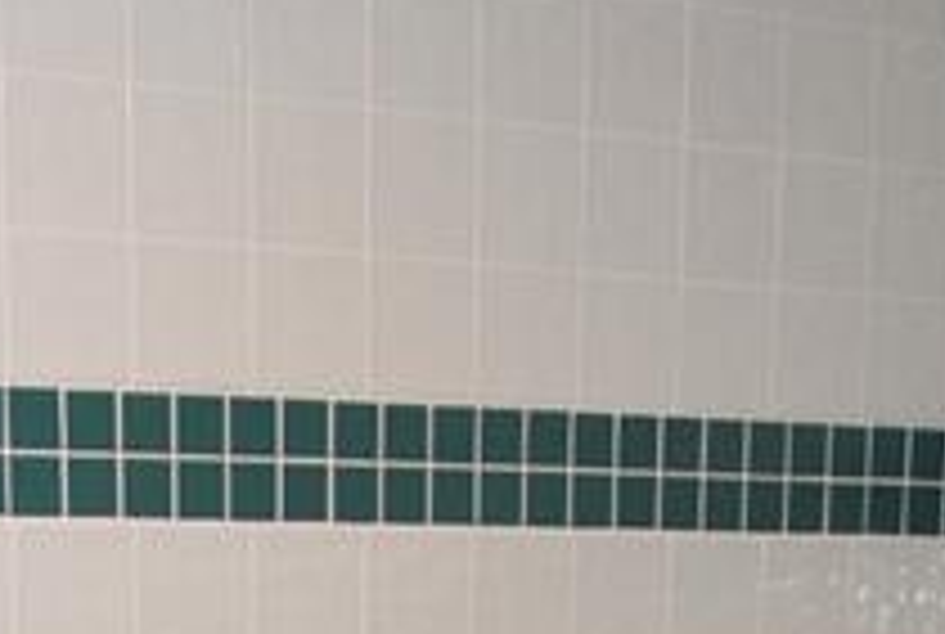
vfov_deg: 15.0
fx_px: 1920
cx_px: -216
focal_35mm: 73
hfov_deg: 24.7
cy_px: 1297
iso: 200
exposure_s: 1/60
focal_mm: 10
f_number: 4
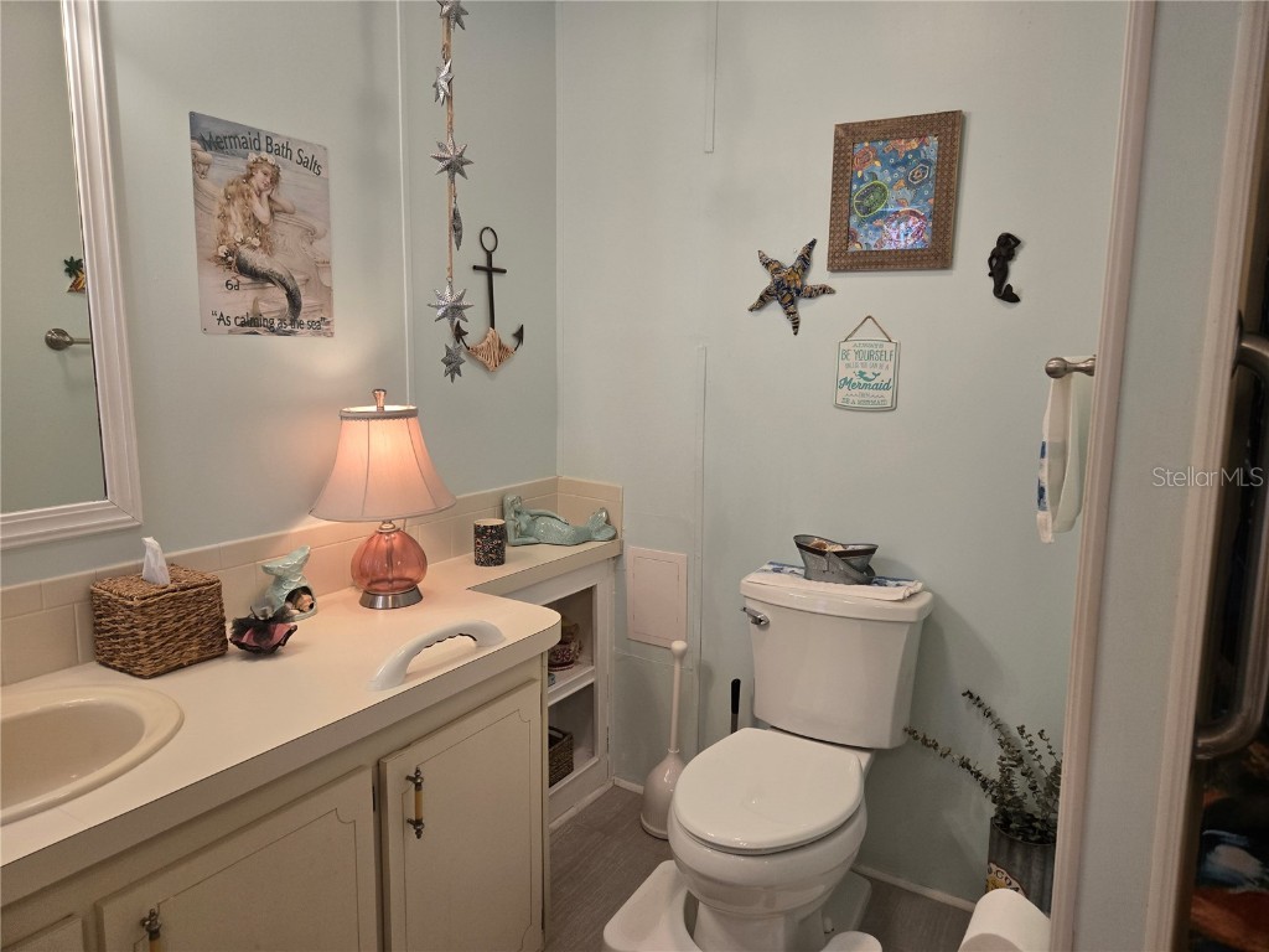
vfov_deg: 58.9
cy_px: 476
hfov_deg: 73.9
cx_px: 634
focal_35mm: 23
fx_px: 843
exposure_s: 1/120
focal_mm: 5.4
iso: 320
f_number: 1.8
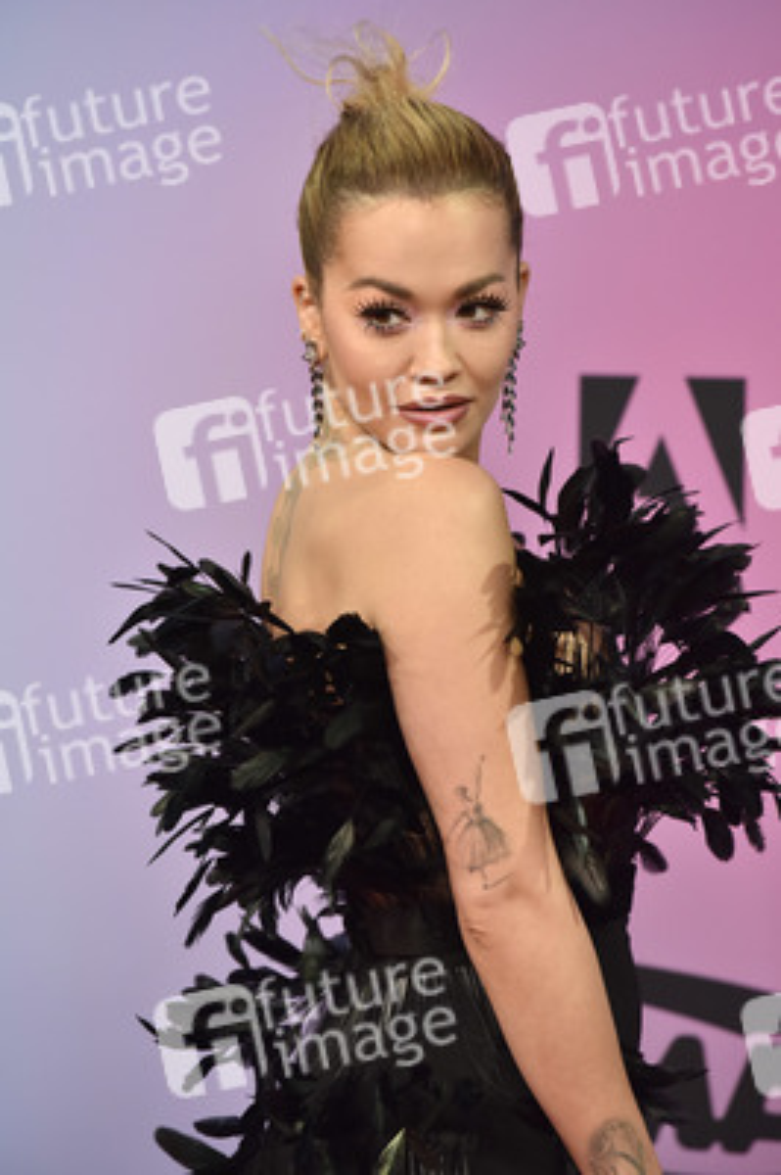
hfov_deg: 7.2
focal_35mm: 190
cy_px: 588
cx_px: 390
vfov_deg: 10.8
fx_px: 6193
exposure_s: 1/200
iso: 2000
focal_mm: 190
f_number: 5.6
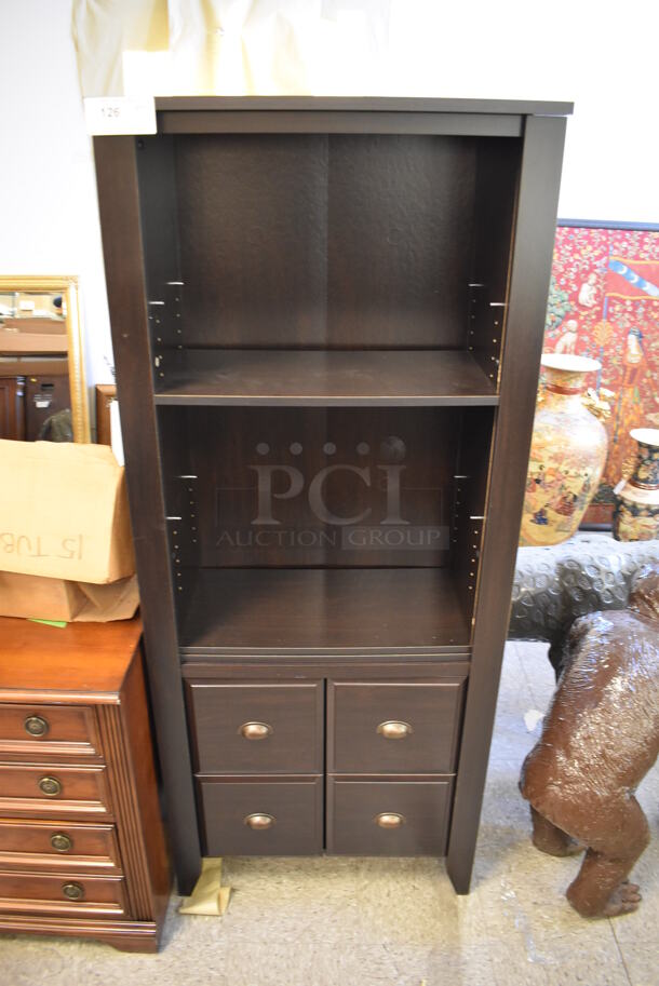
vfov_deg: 67.3
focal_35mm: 27
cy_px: 493
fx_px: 740
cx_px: 330
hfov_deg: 48.0
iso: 2500
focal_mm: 18
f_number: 3.5
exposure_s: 1/30
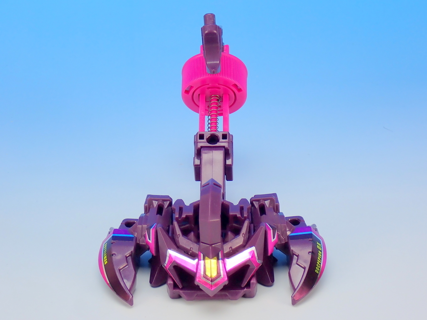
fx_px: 1011
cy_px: 160
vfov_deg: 18.0
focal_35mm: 82
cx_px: 214
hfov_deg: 23.8
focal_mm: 14.62
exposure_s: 1/6
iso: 100
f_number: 5.6
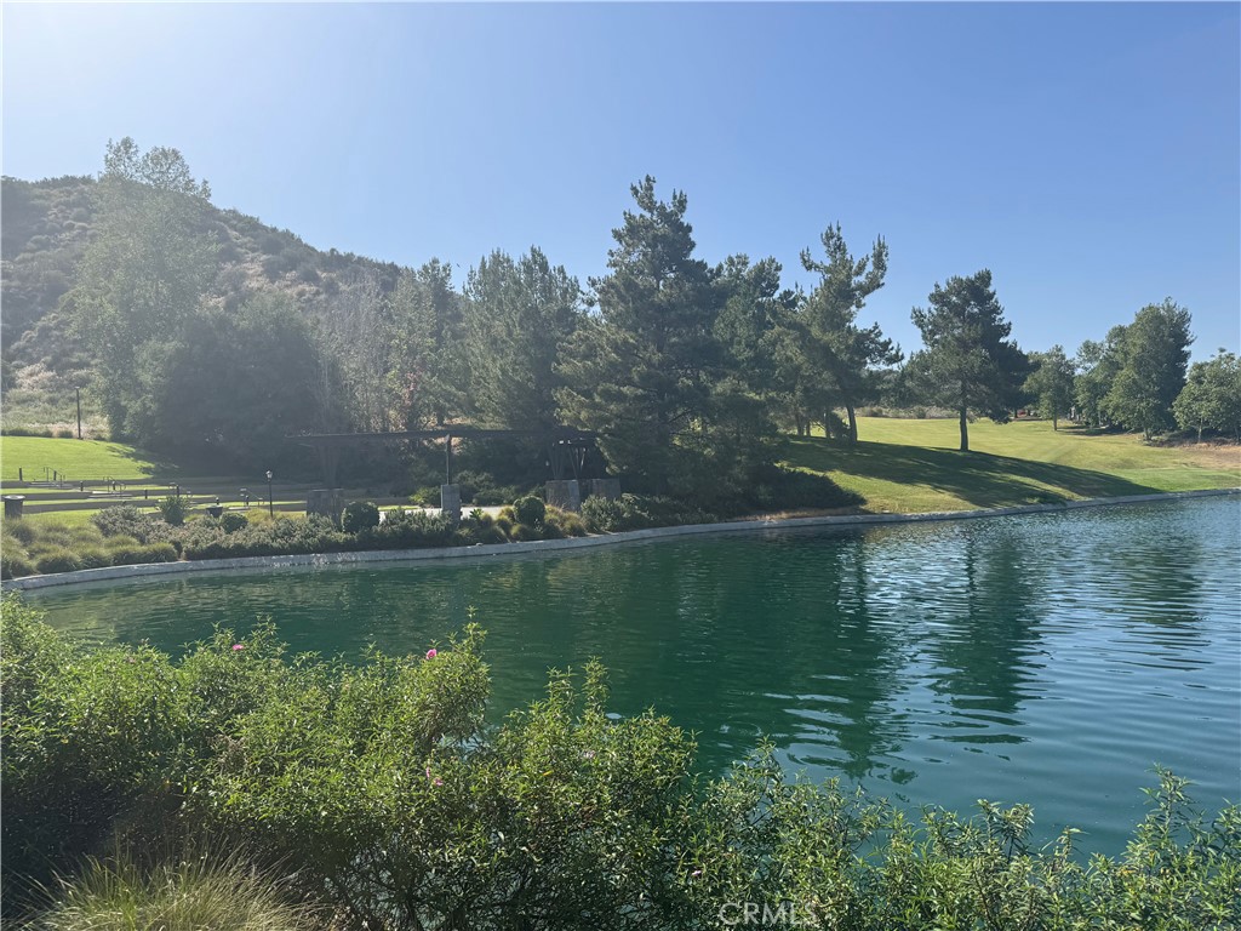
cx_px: 620
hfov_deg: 71.6
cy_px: 466
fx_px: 860
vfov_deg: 56.8
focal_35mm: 24
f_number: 1.78
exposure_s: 1/4608
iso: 80
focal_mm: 6.76
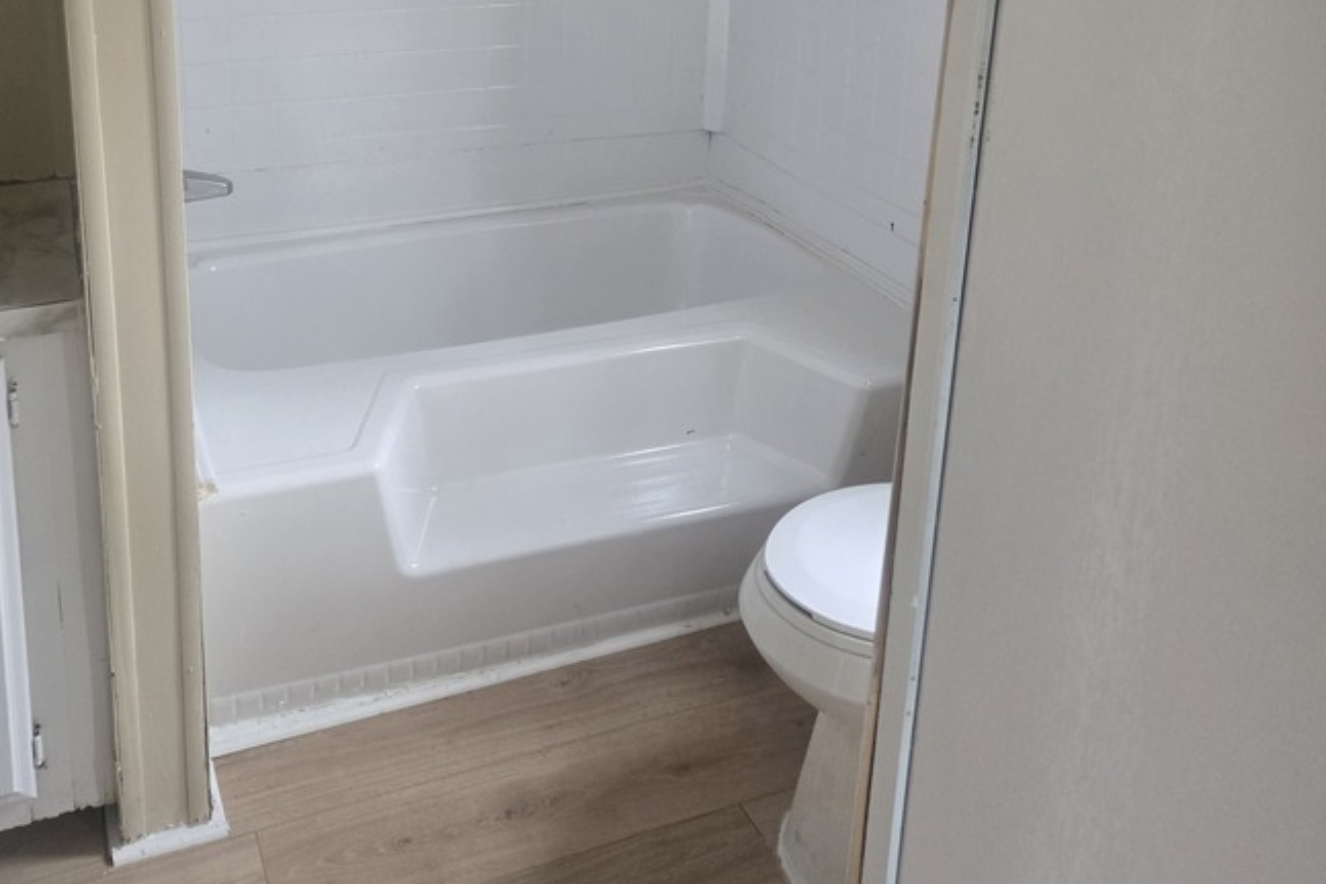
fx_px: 1362
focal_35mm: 37
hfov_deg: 51.7
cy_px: 119
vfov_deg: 34.3
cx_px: 564
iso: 640
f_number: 1.8
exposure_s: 1/120
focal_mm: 5.4
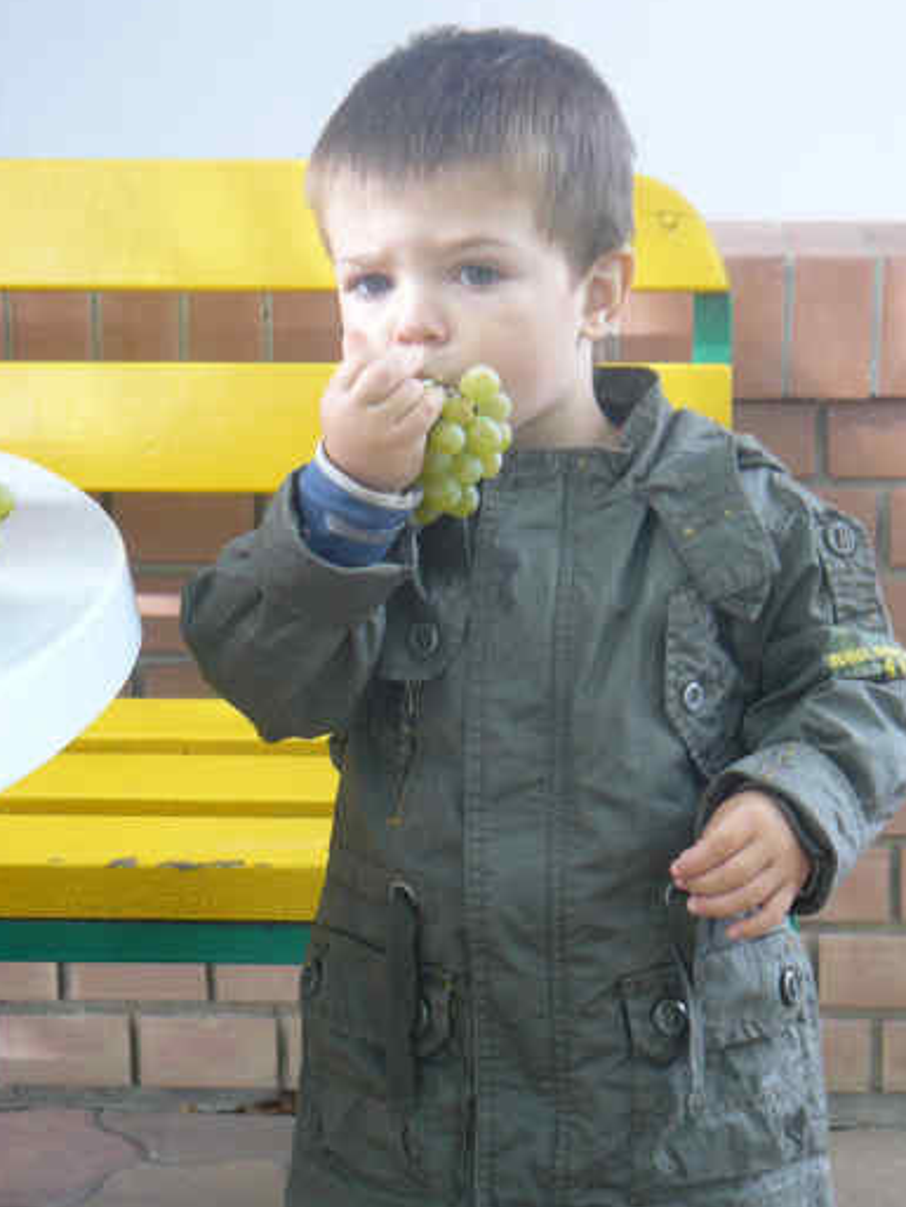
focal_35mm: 83
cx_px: 520
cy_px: 652
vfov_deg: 23.5
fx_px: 2895
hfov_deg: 17.8
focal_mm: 11.8
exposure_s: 1/30
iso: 160
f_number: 3.2
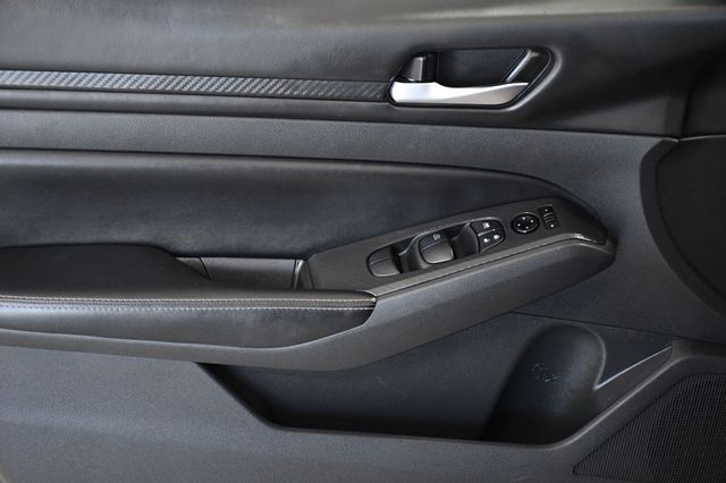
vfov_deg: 18.2
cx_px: 363
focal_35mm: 75
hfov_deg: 27.0
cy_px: 242
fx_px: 1512
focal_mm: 50
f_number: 4.8
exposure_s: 1/200
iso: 2500
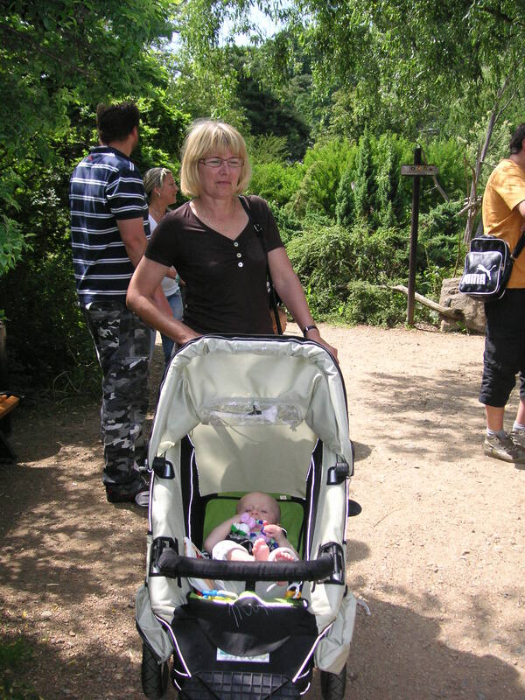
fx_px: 768
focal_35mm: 38
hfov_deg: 37.7
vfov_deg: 49.0
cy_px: 350
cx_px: 262
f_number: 2.9
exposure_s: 1/1000
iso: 80
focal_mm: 6.3
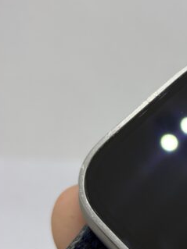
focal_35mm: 76
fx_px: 548
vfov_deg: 25.3
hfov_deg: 18.3
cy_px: 194
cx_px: 228
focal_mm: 5.96
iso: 50
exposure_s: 1/121
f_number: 1.6
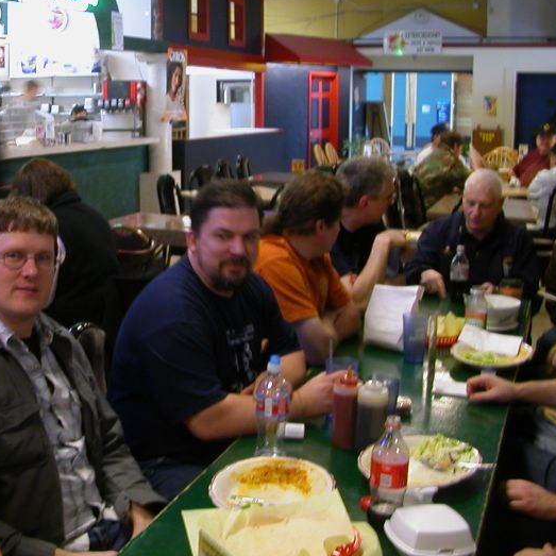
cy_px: 246
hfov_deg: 33.4
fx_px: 909
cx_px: 141
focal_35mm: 50
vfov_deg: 34.0
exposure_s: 1/5.8
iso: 100
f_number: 2.7
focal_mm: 5.6
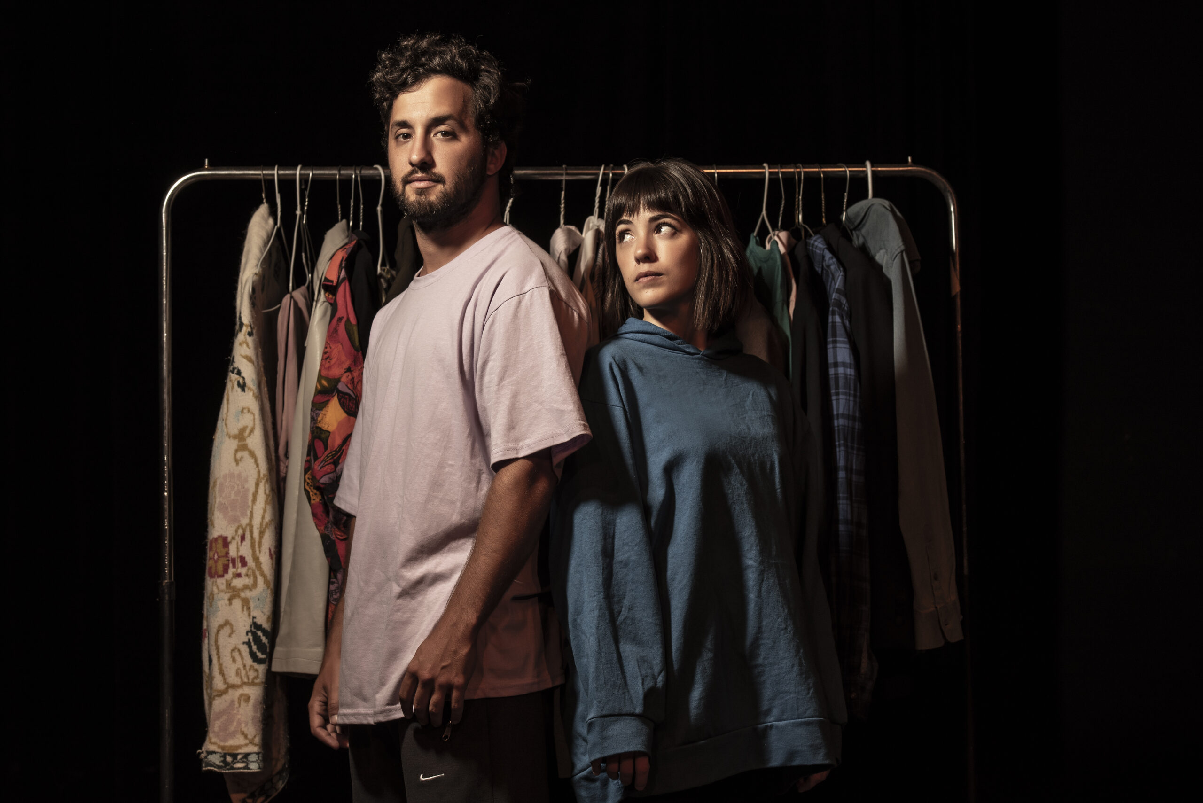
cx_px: 602
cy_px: 402
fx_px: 2841
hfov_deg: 23.9
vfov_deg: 16.1
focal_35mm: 85
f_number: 8
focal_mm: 85
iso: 200
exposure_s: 1/125
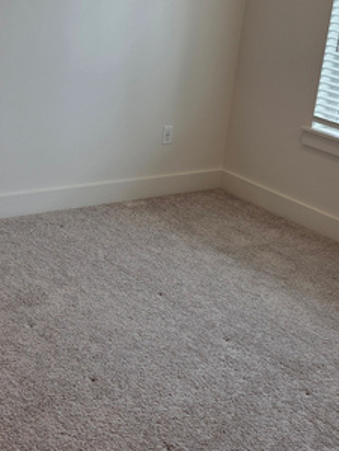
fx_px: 769
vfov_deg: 32.2
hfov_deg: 24.9
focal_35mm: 59
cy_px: 131
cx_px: 152
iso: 25
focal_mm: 5.4
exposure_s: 1/138
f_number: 1.8
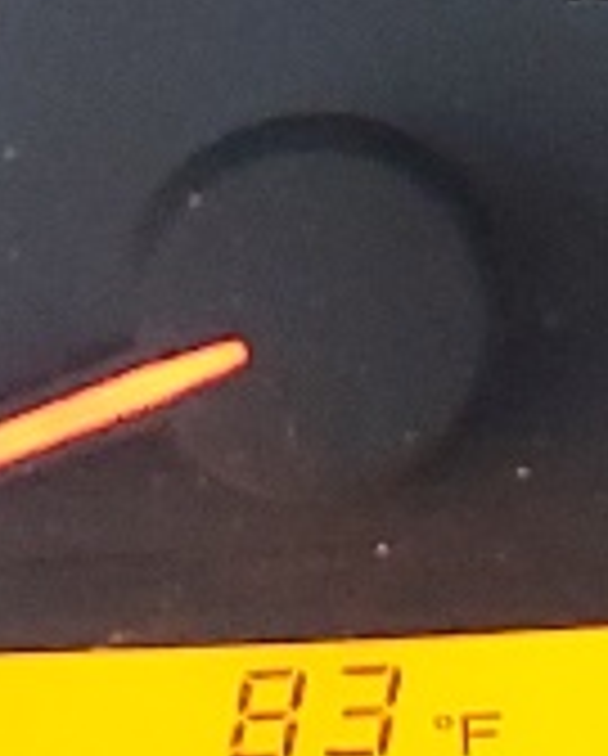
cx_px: 324
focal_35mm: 241
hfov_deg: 6.4
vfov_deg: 8.0
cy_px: 153
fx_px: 5406
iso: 282
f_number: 1.5
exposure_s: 1/60.2
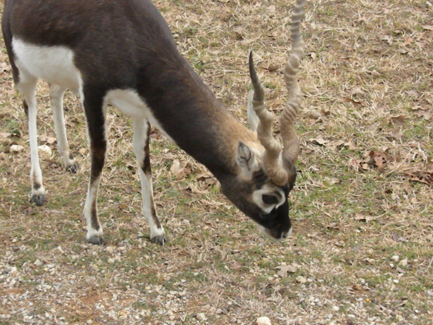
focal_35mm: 83
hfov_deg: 23.5
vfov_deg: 17.8
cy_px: 153
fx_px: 1038
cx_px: 187
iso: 640
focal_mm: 12.7
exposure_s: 1/114
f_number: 14
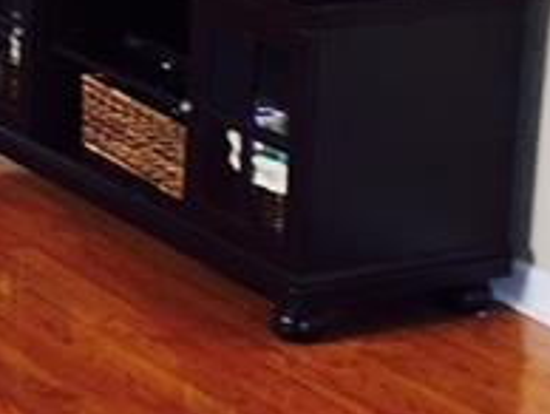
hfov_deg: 12.5
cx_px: -187
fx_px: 2434
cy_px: -62
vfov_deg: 9.6
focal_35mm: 153
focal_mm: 4.15
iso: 40
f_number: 2.2
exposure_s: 1/60
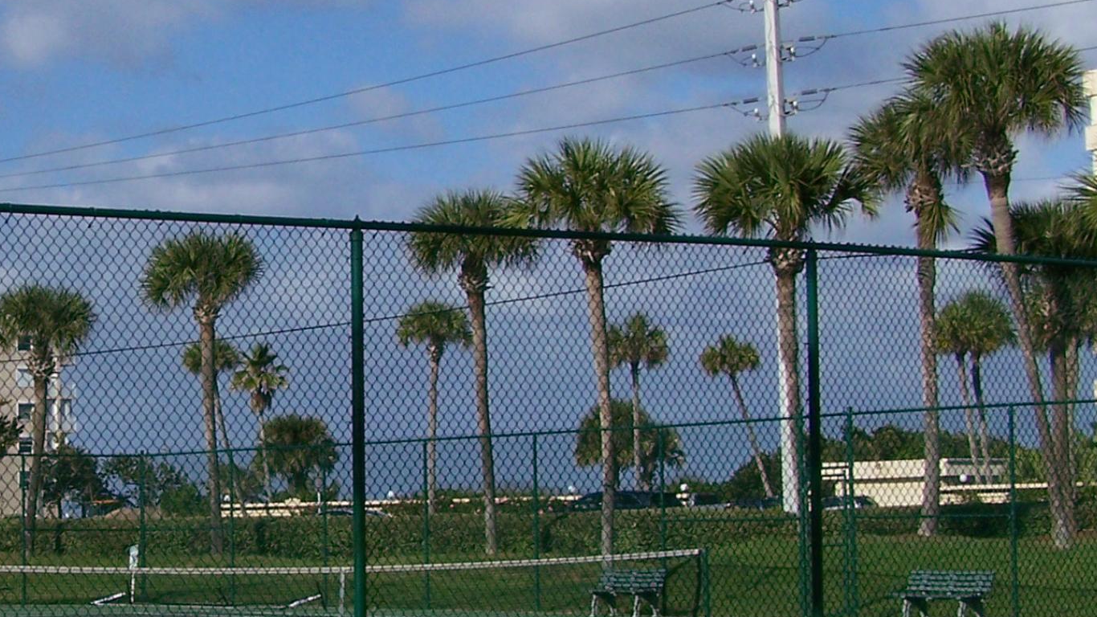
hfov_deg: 22.9
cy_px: 344
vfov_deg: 13.3
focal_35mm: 91
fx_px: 2647
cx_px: 132
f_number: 5.6
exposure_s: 1/800
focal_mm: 6.3
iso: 80
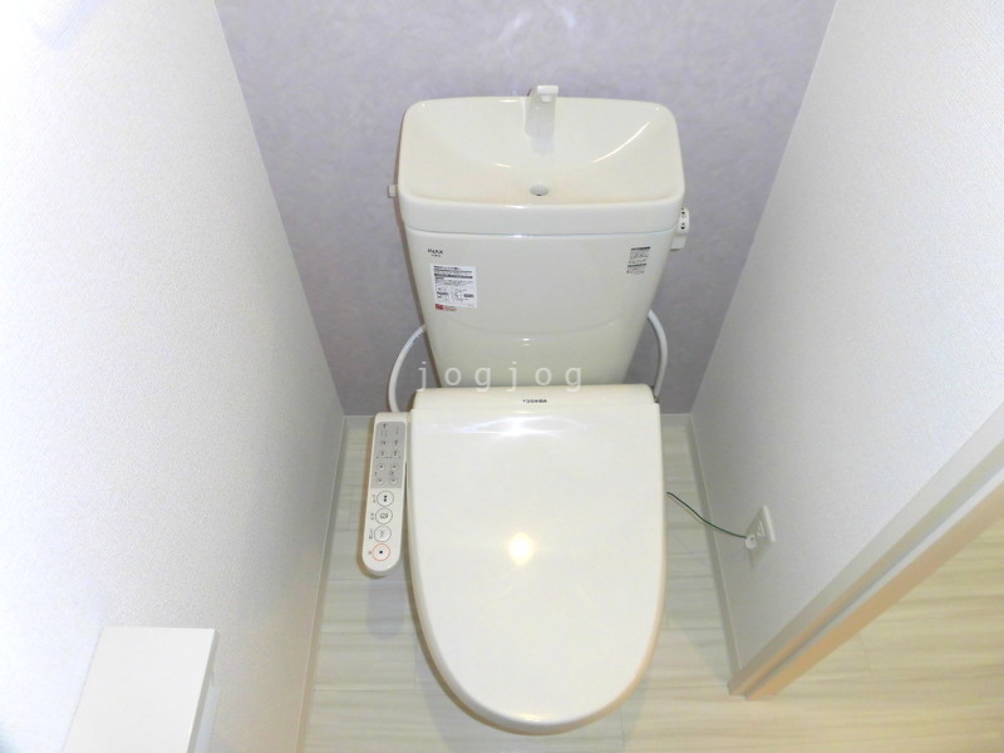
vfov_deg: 56.8
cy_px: 376
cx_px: 502
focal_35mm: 24
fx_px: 696
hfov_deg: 71.6
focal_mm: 4.3
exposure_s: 1/40
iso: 100
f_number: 3.1
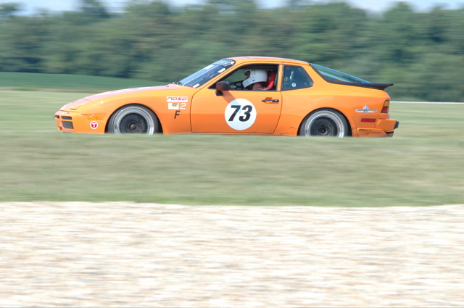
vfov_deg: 6.8
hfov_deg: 10.2
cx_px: 232
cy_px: 154
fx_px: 2607
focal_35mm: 202
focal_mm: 135
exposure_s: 1/160
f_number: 11
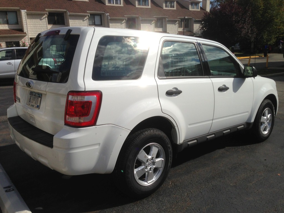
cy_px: 106
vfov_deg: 42.9
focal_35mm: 33
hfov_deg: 55.4
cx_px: 142
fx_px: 271
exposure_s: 1/3390
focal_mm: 4.13
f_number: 2.4
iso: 50
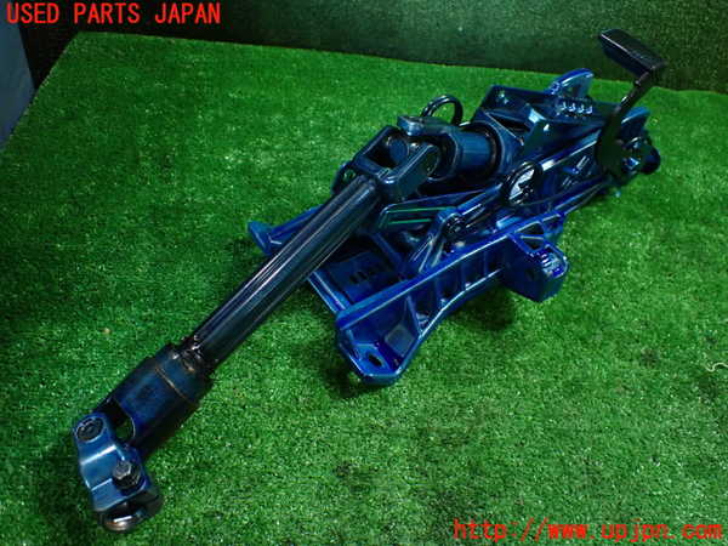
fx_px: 631
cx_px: 364
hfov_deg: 60.0
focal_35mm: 30
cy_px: 273
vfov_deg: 46.8
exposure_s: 1/100
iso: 800
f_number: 2.3
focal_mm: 5.4
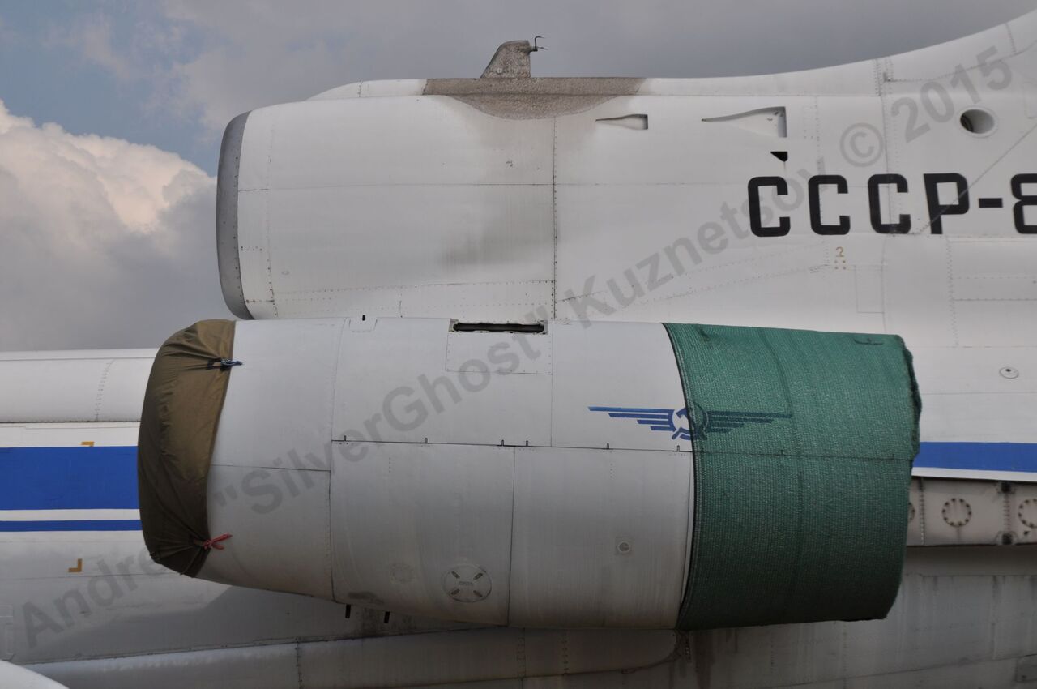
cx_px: 518
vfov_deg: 19.7
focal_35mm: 69
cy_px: 344
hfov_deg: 29.3
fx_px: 1985
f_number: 8
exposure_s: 1/1000
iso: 200
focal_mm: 46
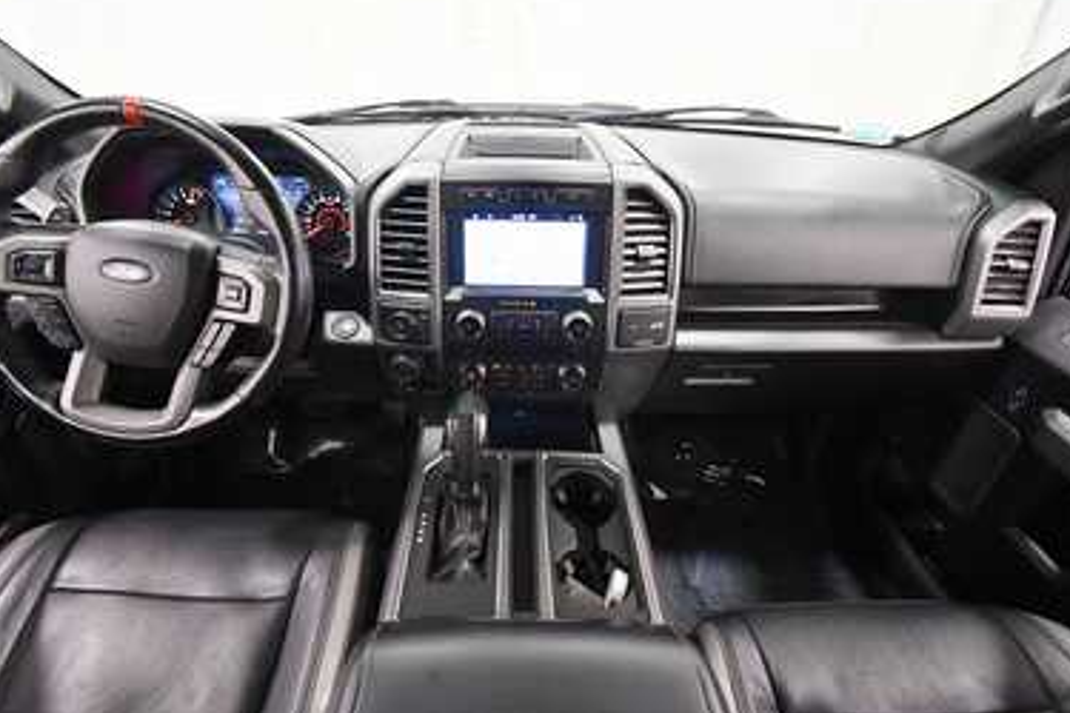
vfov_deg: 73.7
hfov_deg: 96.7
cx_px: 514
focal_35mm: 16
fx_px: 476
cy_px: 338
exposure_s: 1/125
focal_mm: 10
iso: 3200
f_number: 4.5
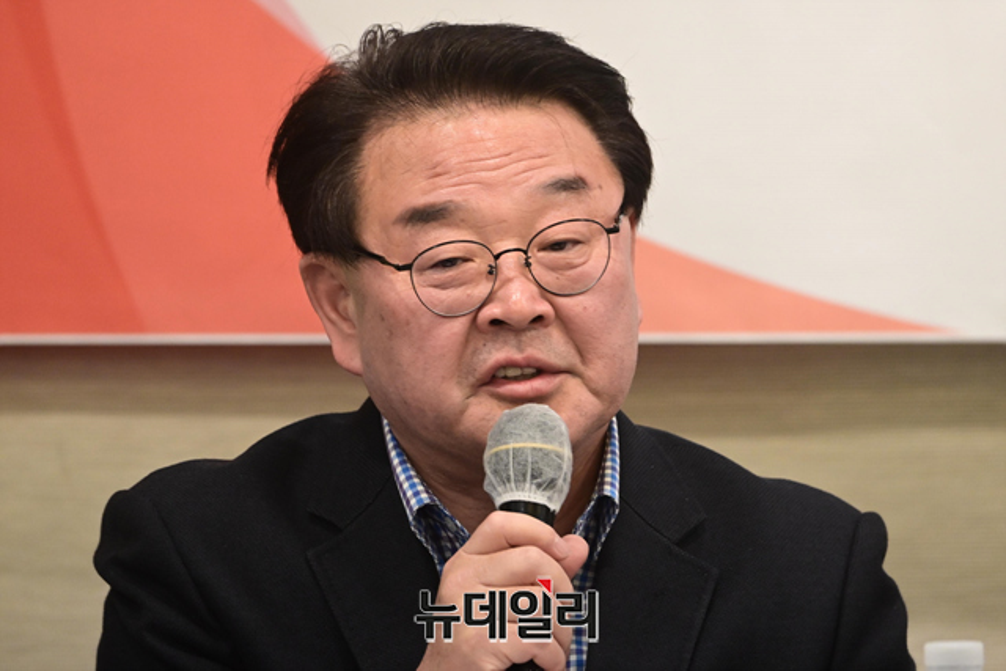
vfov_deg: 3.8
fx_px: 10062
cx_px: 503
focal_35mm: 360
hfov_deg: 5.7
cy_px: 336
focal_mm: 360
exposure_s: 1/250
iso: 4500
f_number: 5.6
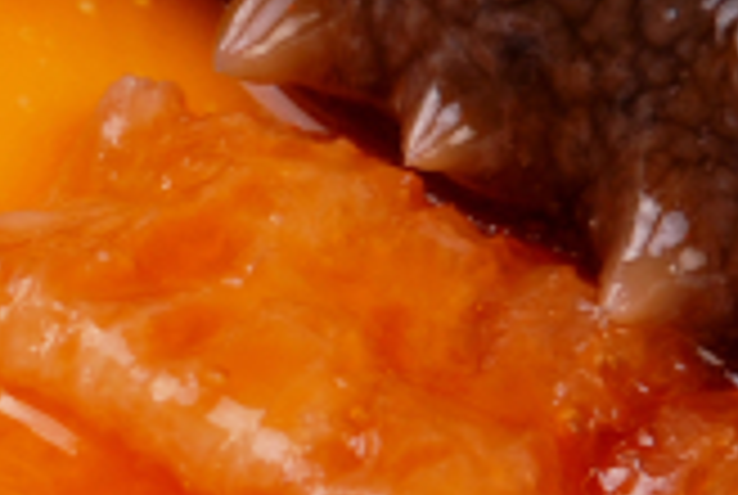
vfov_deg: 2.1
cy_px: 182
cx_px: -135
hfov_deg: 3.1
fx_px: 13472
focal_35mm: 656
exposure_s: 1/160
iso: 100
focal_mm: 70
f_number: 6.3
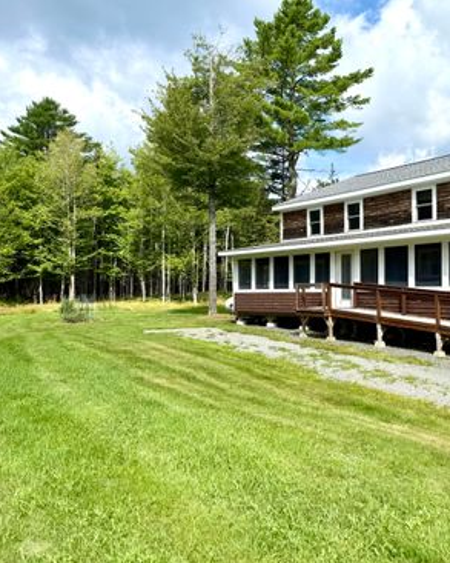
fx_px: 533
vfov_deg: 55.6
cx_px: 379
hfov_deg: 43.0
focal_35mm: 32
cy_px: 287
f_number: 1.78
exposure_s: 1/3953
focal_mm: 6.76
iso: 80
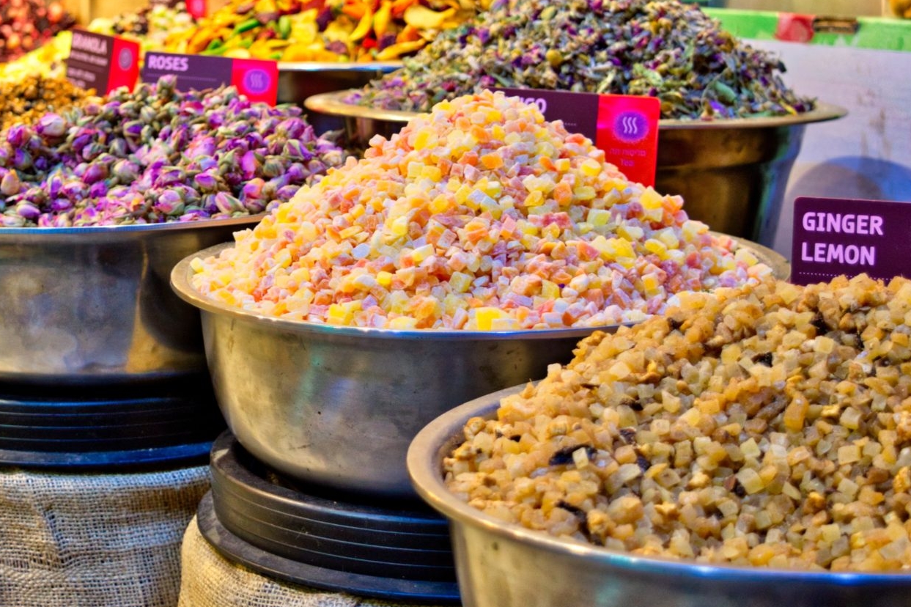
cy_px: 186
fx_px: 2251
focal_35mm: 89
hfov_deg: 22.6
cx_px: 189
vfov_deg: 15.3
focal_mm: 36
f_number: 4.8
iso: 400
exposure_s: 1/60
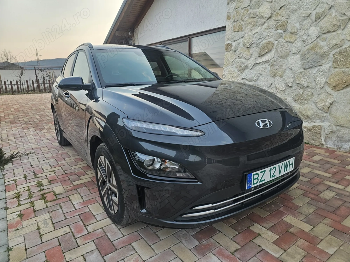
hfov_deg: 73.9
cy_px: 131
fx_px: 233
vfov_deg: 58.9
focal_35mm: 23
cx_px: 175
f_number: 1.7
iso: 32
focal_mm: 6.3
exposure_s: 1/100
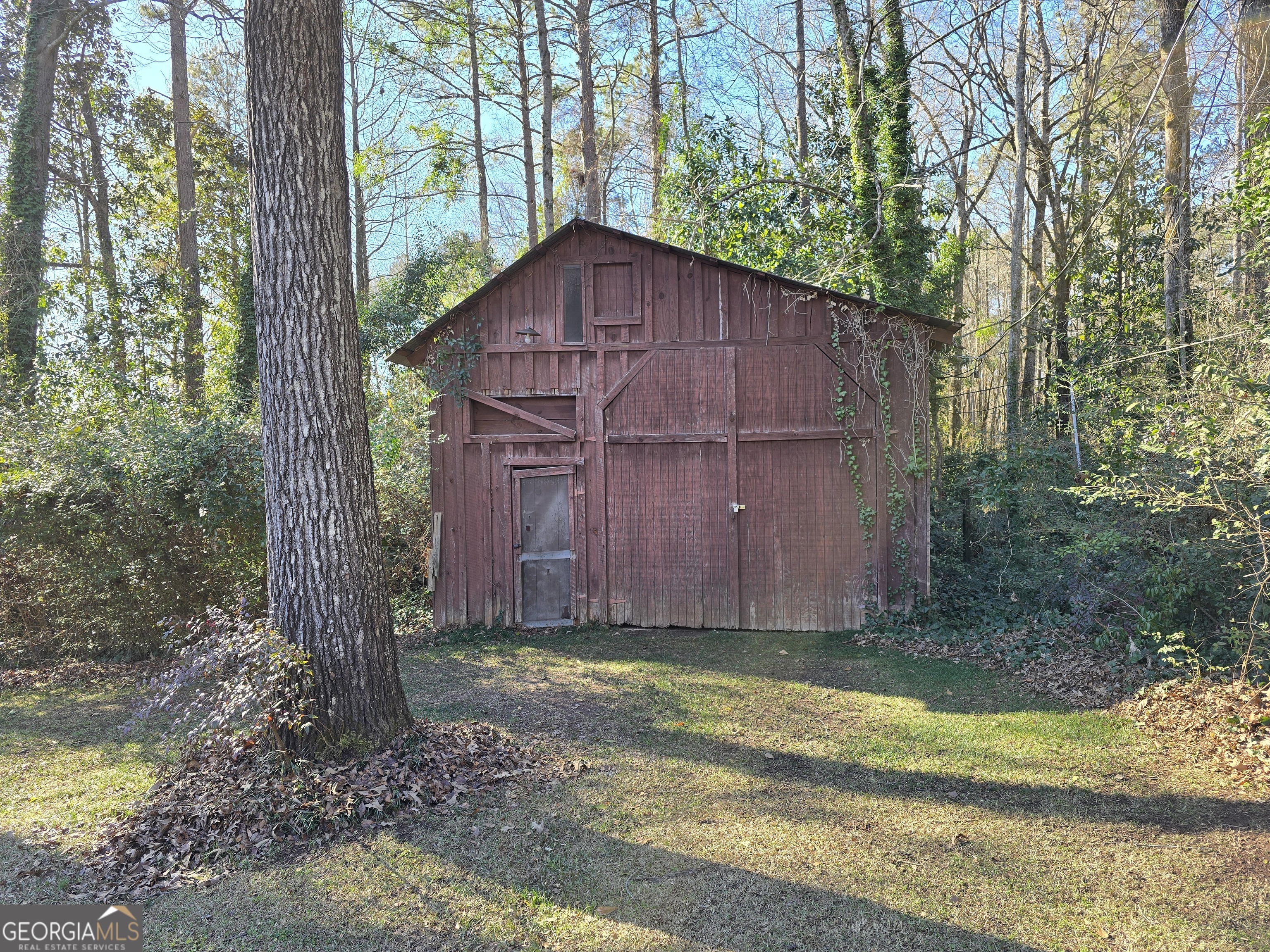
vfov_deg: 58.9
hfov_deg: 73.9
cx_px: 635
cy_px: 476
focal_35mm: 23
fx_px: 844
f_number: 1.7
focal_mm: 6.3
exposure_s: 1/180
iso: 25
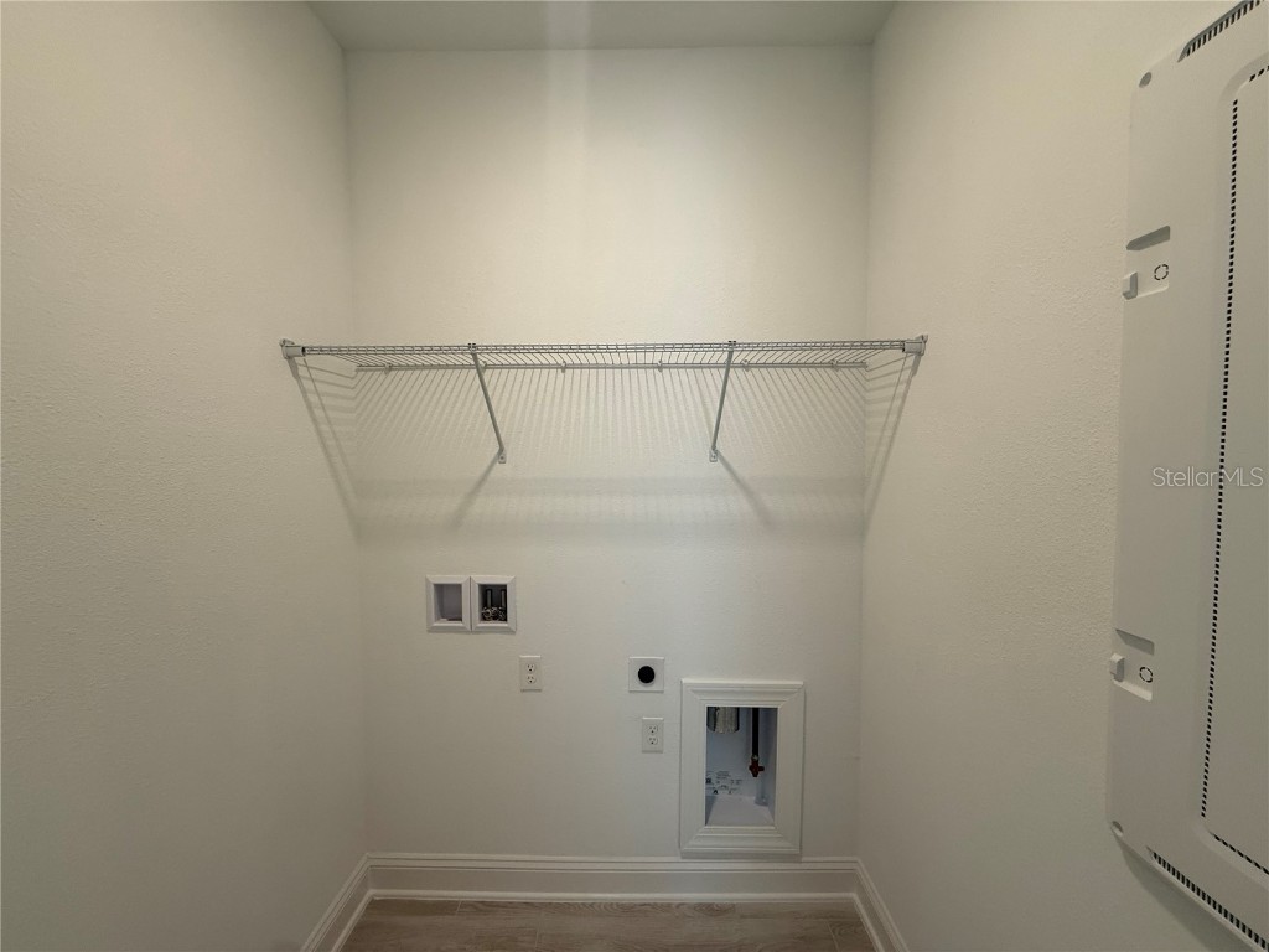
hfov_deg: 102.1
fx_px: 513
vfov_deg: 85.7
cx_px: 634
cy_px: 476
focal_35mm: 14
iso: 125
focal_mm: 2.22
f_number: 2.2
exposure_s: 1/120
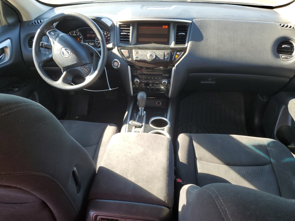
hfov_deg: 67.3
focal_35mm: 26
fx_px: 222
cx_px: 148
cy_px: 110
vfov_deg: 53.1
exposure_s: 1/135
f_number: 1.5
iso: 50
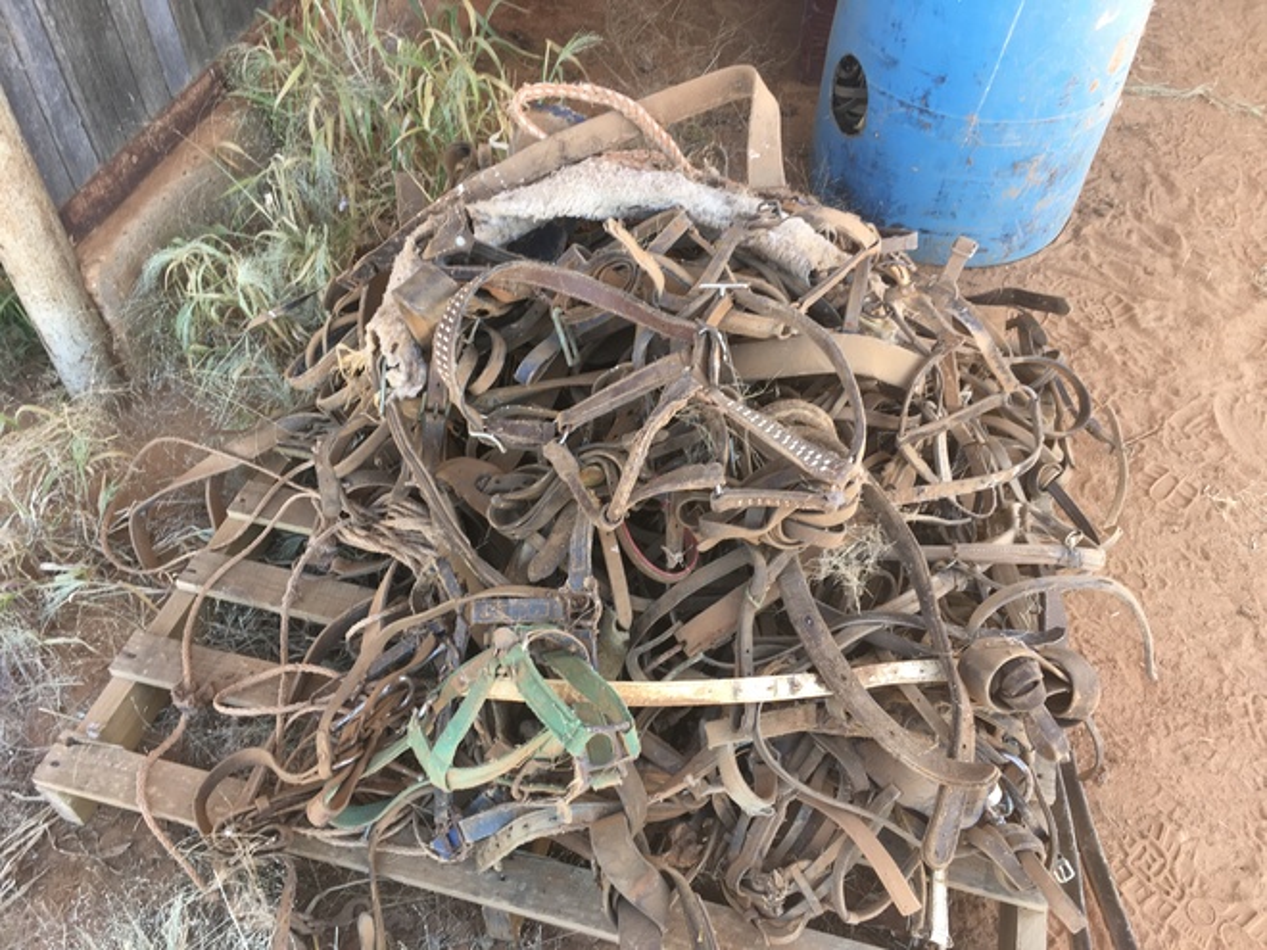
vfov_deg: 48.2
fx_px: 1061
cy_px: 475
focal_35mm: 29
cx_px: 634
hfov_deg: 61.7
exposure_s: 1/50
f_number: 2.2
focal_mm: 4.15
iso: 25
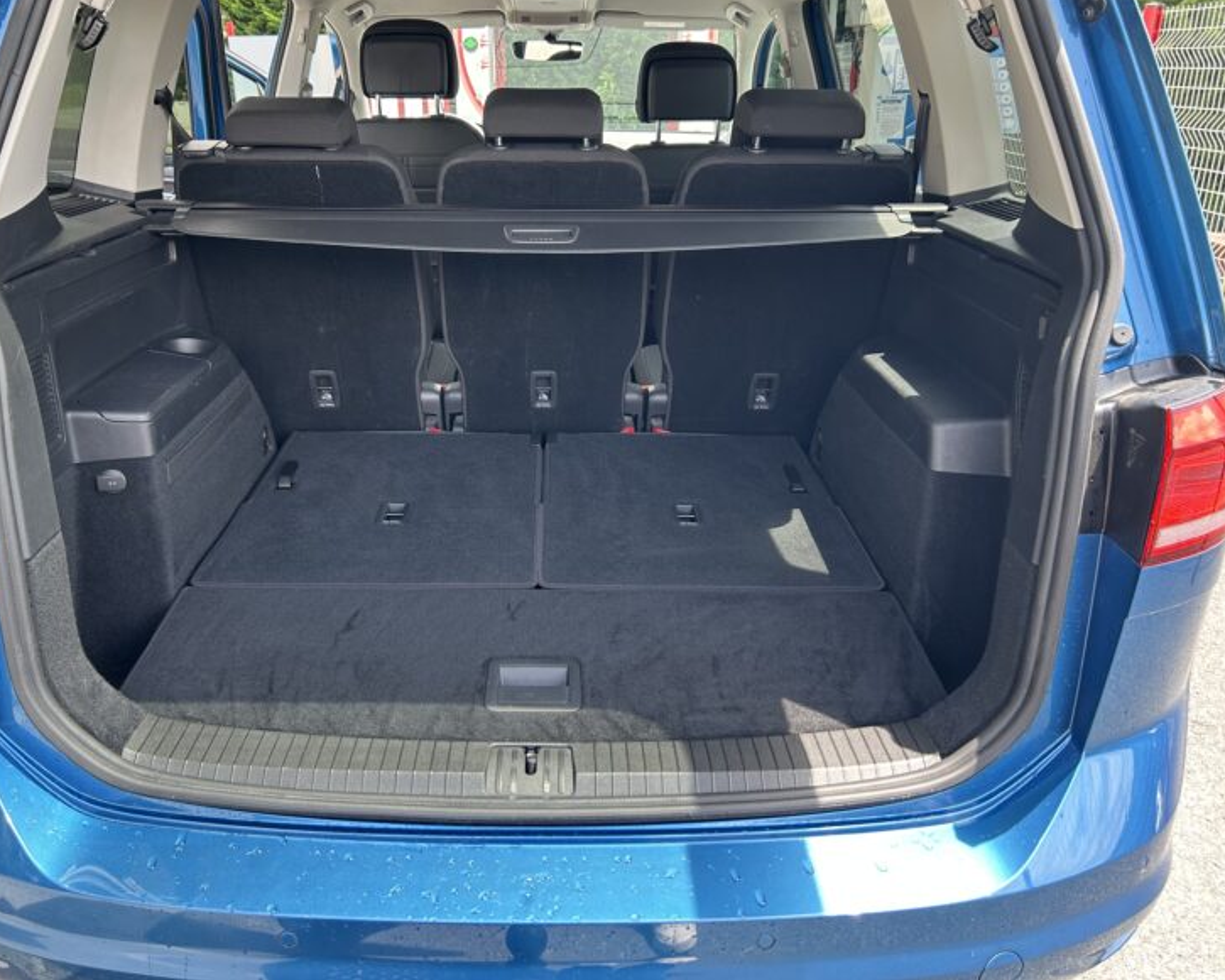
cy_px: 475
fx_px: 1015
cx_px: 553
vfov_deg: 51.5
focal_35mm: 28
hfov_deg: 62.1
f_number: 1.5
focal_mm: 5.7
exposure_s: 1/171
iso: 50
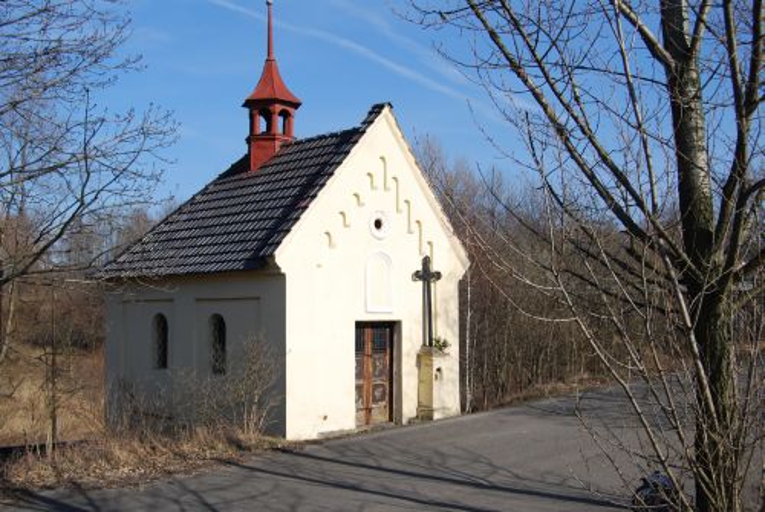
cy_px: 256
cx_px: 382
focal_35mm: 42
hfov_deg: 46.3
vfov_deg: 32.0
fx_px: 894
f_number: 9
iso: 100
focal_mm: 28
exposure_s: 1/320
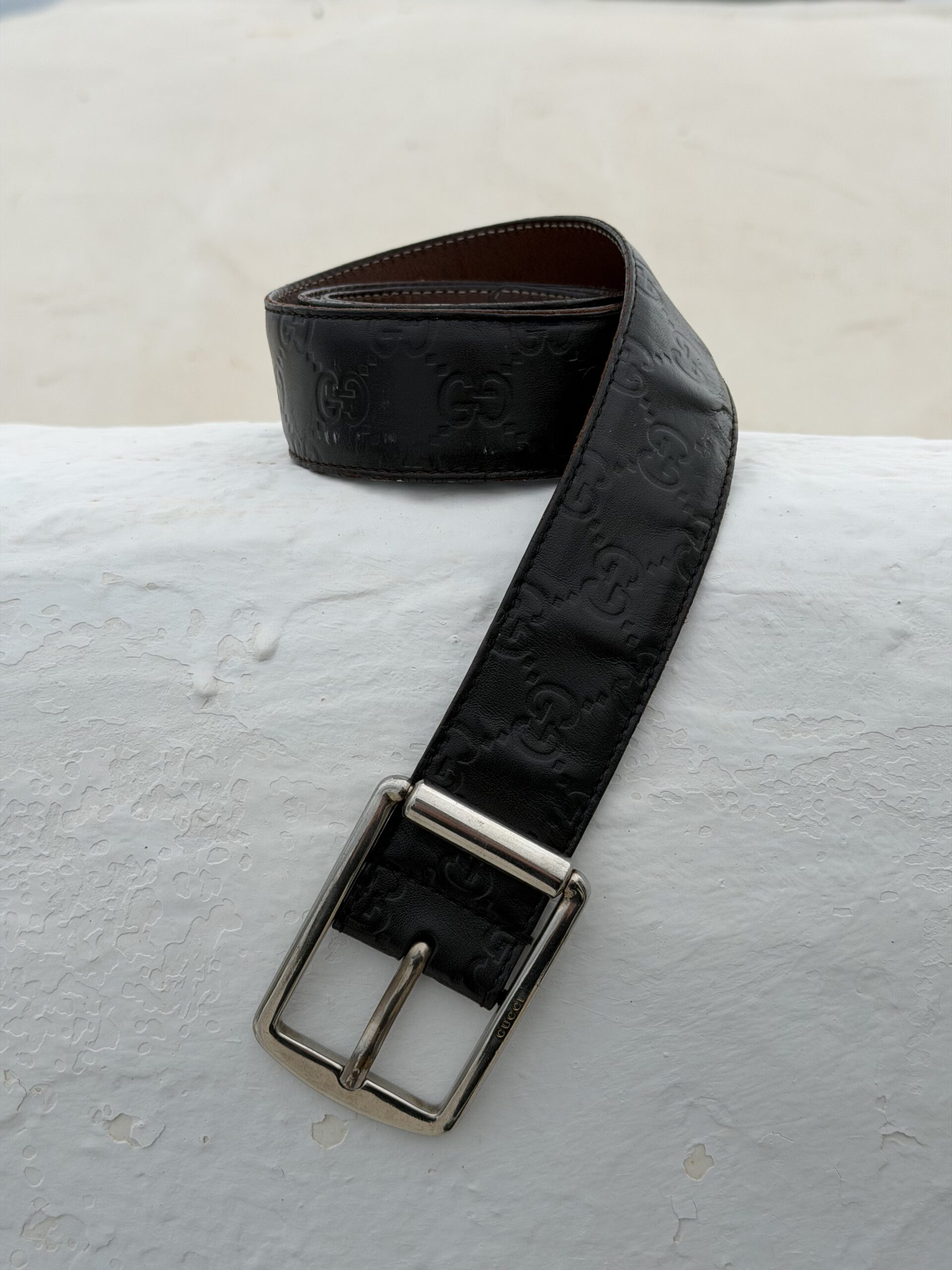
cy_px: 635
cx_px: 476
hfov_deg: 30.3
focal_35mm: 48
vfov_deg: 39.7
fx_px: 1760
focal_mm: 6.76
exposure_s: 1/3891
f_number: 1.78
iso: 64
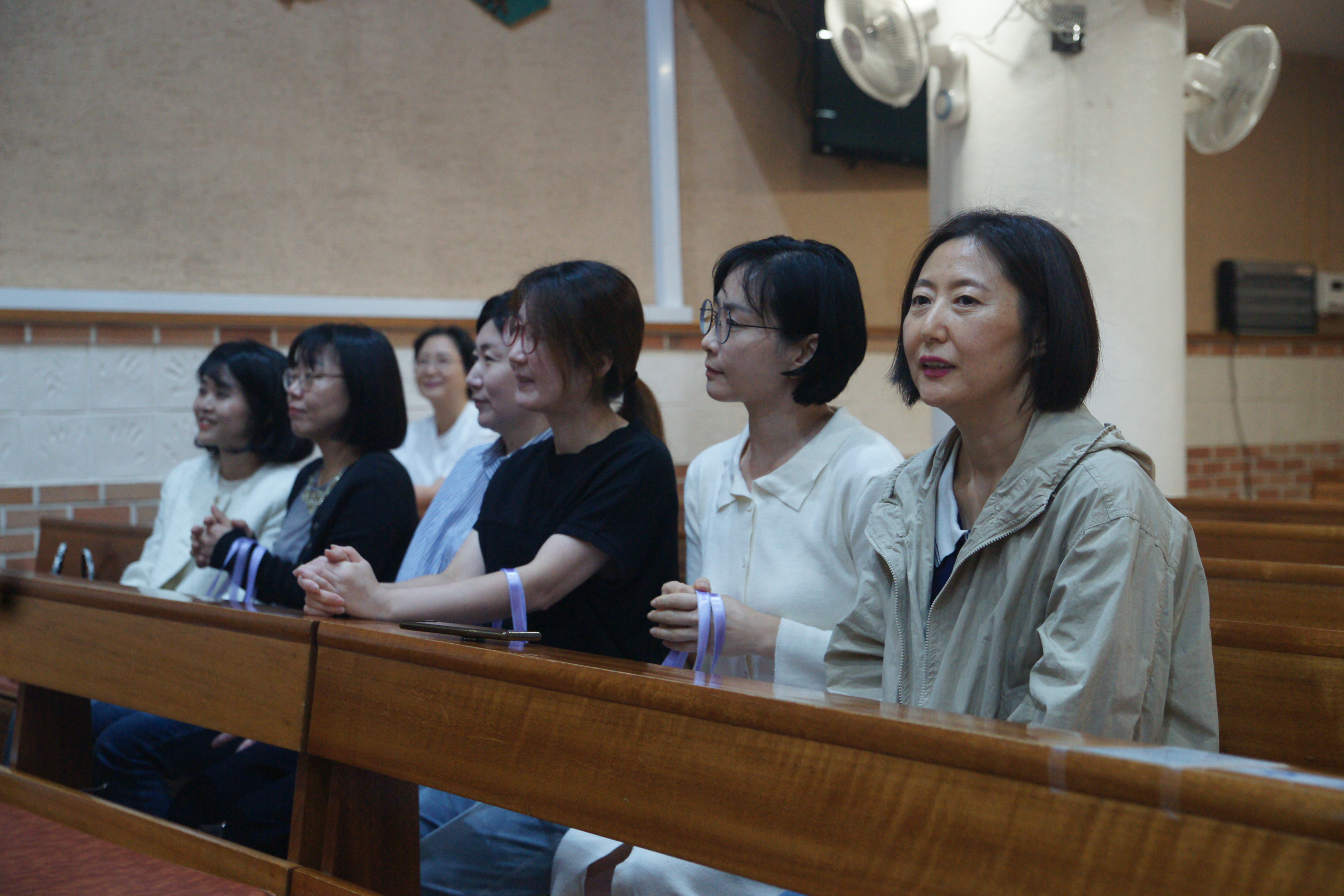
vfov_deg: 24.6
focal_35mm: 55
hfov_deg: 36.2
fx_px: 2053
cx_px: 672
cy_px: 448
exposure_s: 1/160
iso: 1600
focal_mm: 55
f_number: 4.5
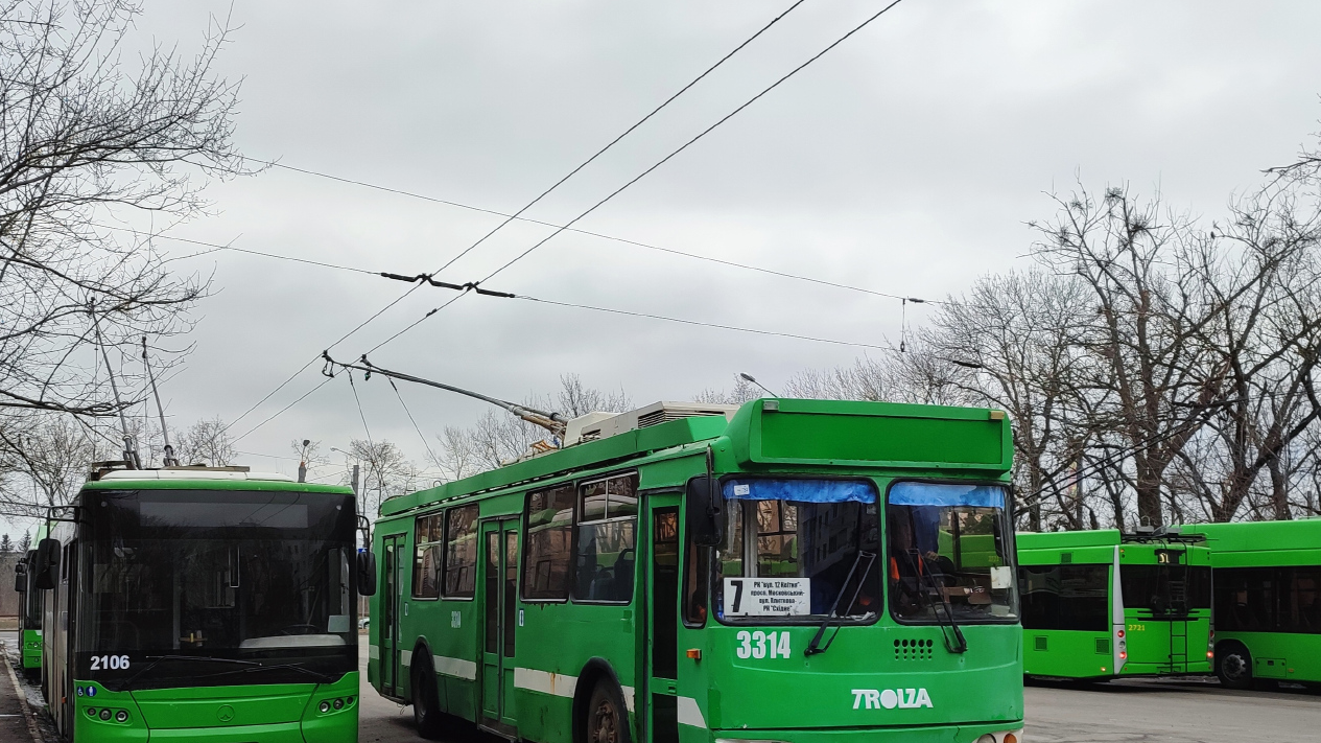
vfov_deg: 41.2
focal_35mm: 28
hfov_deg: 67.9
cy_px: 462
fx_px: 981
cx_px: 646
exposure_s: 1/260
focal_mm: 6.04
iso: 50
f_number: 1.9
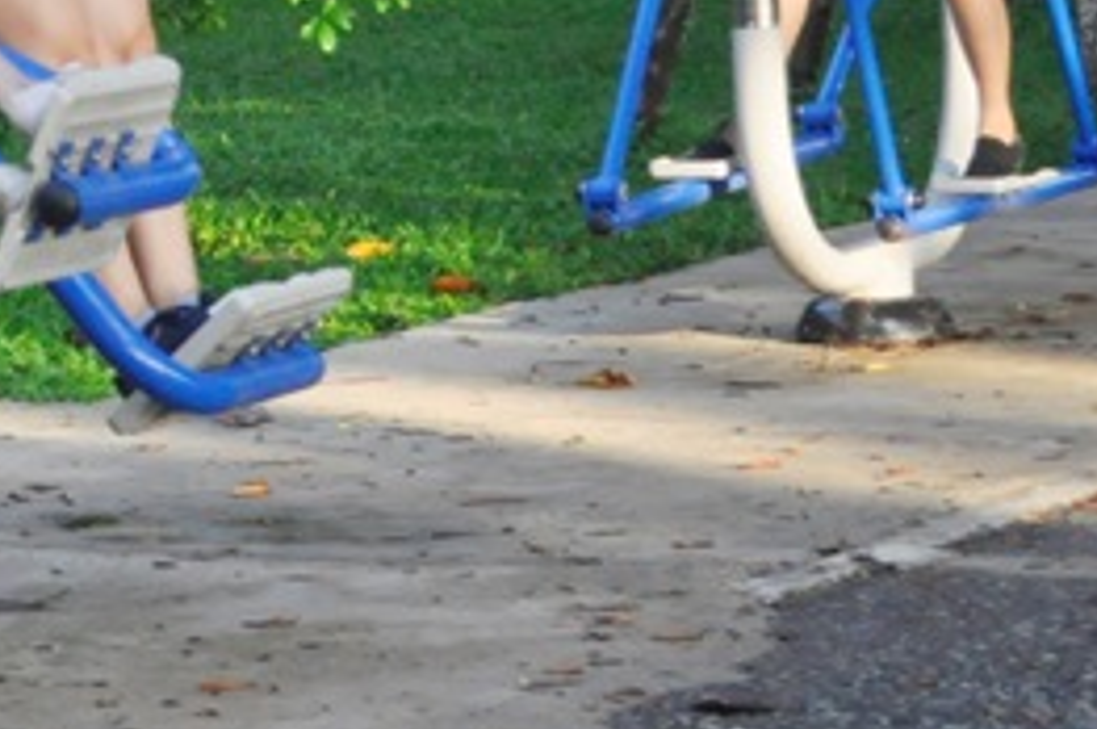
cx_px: -603
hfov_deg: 8.2
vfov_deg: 5.5
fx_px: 7487
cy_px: -364
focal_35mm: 246
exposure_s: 1/500
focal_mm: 42
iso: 800
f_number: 5.3
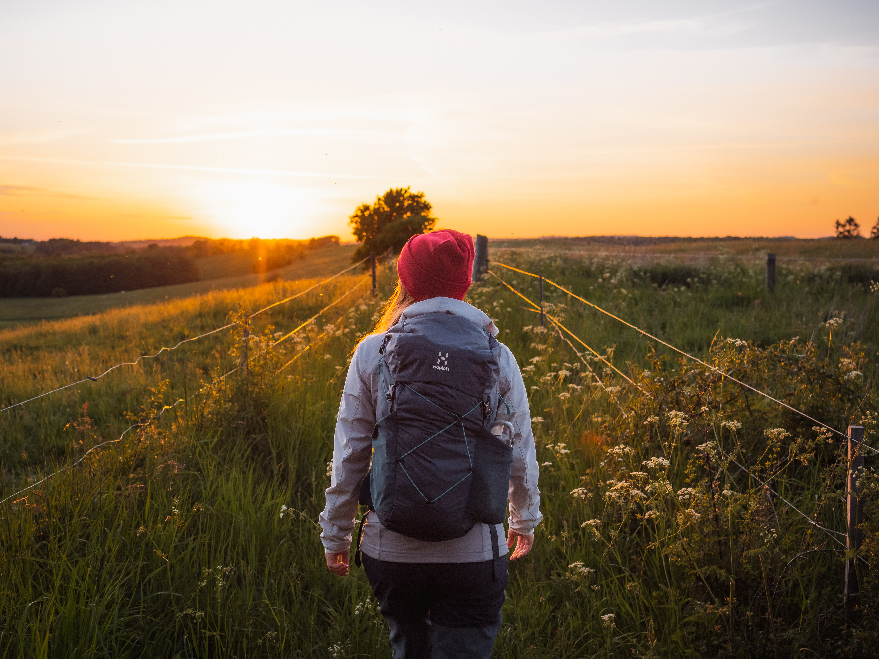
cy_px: 330
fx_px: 1016
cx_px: 440
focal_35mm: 40
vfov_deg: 36.0
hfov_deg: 46.8
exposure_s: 1/1600
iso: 200
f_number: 2.5
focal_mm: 20
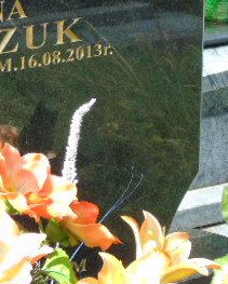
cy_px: 87
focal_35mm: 223
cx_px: -44
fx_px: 1878
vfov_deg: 8.6
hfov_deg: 6.9
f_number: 4.3
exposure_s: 1/160
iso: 80
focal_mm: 17
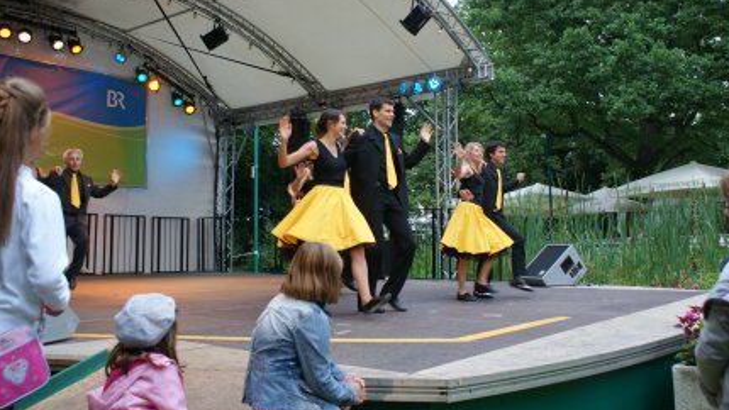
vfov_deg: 32.7
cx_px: 378
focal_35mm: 36
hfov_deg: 55.3
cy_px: 163
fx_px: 696
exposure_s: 1/40
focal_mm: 22
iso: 100
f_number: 4.5
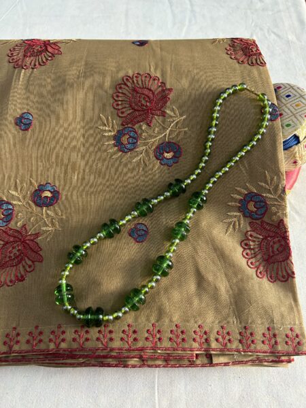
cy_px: 204
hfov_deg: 53.1
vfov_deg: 67.3
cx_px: 153
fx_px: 306
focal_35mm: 26
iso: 125
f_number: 1.5
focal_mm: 5.7
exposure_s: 1/100
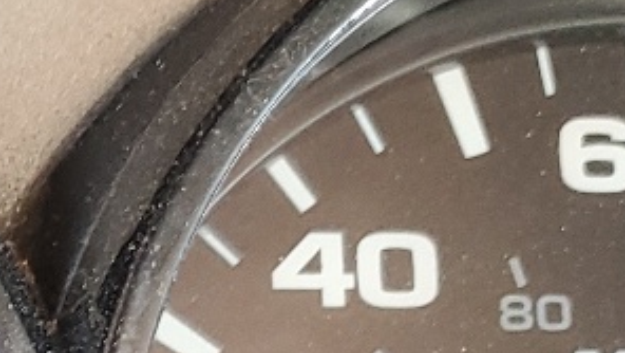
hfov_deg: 12.8
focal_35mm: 153
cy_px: 852
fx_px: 2537
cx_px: -505
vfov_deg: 7.4
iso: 88
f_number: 1.5
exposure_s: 1/50
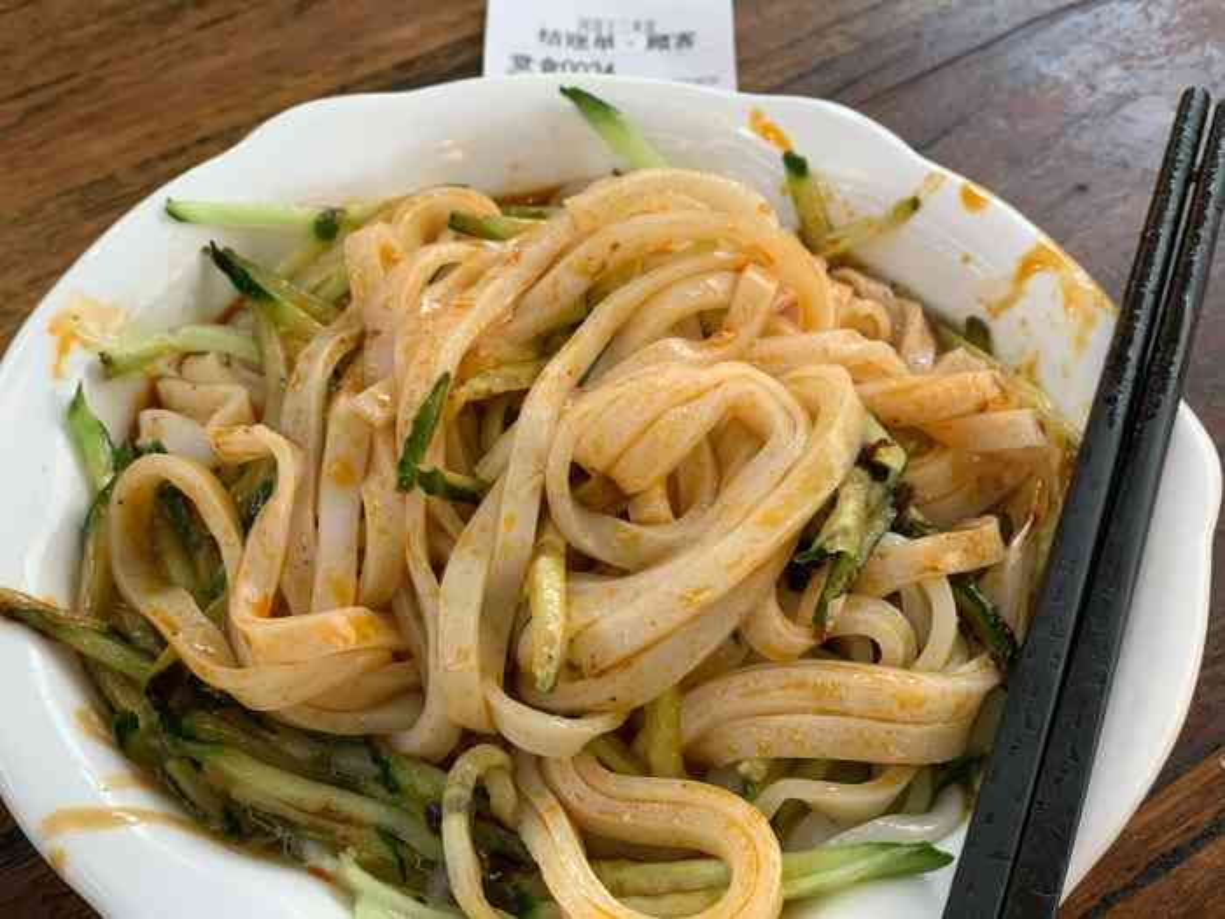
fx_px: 1840
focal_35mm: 52
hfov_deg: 36.8
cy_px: 460
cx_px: 612
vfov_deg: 28.0
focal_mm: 6
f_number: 2.4
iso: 250
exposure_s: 1/50
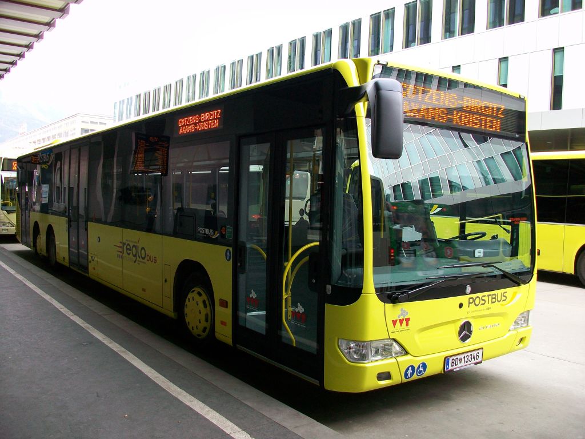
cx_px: 292
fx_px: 541
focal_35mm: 32
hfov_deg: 56.8
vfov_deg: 44.2
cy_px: 220
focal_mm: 5.7
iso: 64
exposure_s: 1/100
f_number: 2.8
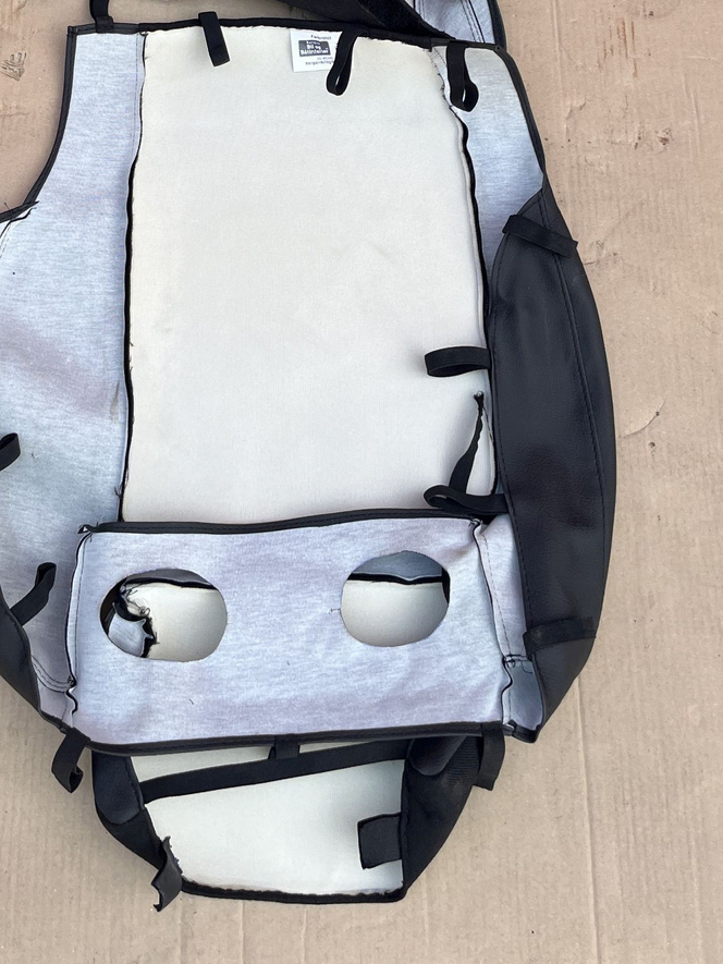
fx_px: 1309
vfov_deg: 38.0
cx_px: 287
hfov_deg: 30.8
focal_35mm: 47
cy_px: 117
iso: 50
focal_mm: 5.1
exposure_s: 1/493
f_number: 1.6
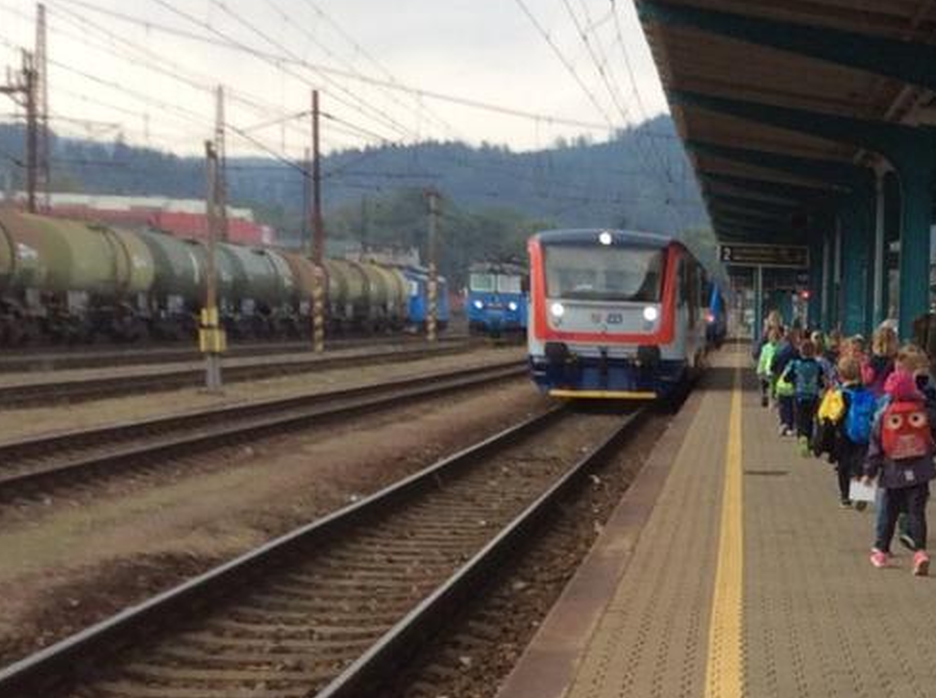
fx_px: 2374
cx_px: 1032
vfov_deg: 16.5
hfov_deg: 21.2
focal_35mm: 88
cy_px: 605
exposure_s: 1/302
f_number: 2.4
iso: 32
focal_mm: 3.3
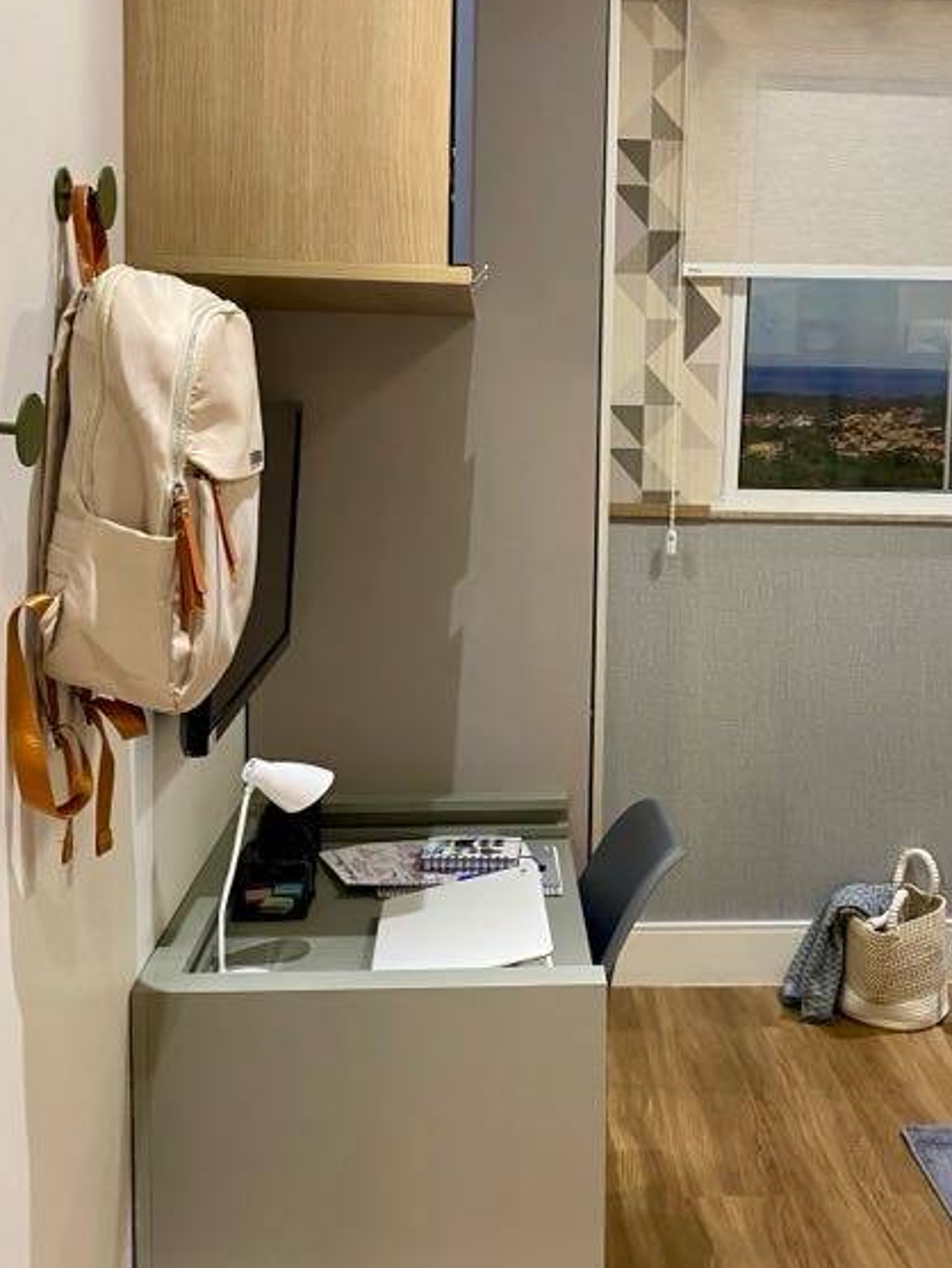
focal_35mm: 39
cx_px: 577
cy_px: 558
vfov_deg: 47.8
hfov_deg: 36.7
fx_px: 1430
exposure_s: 1/60
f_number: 1.8
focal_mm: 4.25
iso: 200
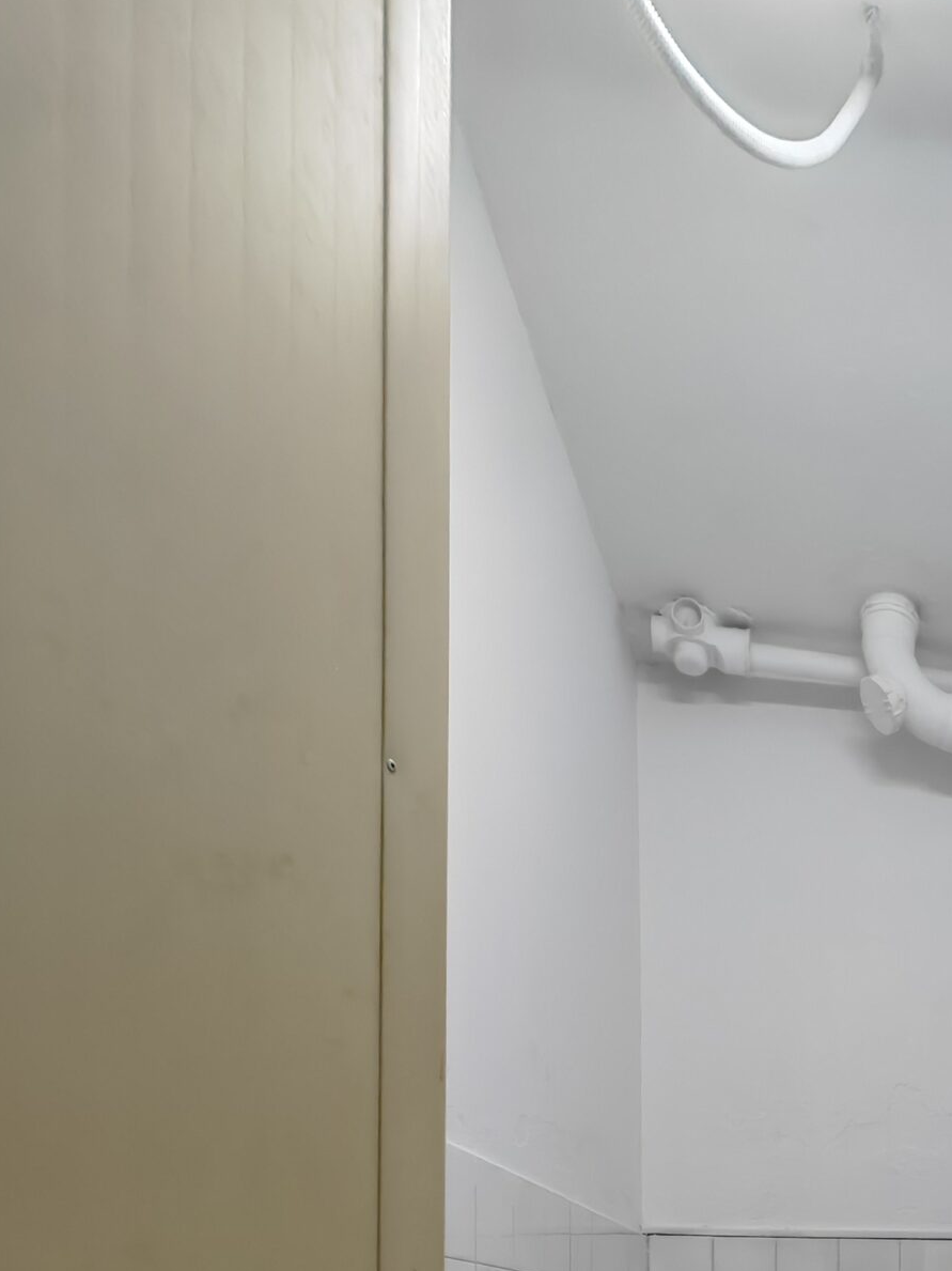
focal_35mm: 28
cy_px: 1344
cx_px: 998
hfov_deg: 41.6
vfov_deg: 48.5
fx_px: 1027
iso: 640
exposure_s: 1/50
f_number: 2
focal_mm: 1.82
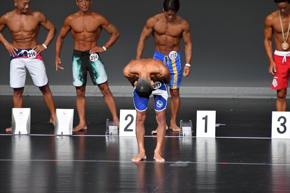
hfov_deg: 6.0
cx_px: 145
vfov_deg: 4.0
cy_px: 96
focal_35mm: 345
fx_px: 2778
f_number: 5.6
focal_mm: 230
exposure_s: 1/400
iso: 4000
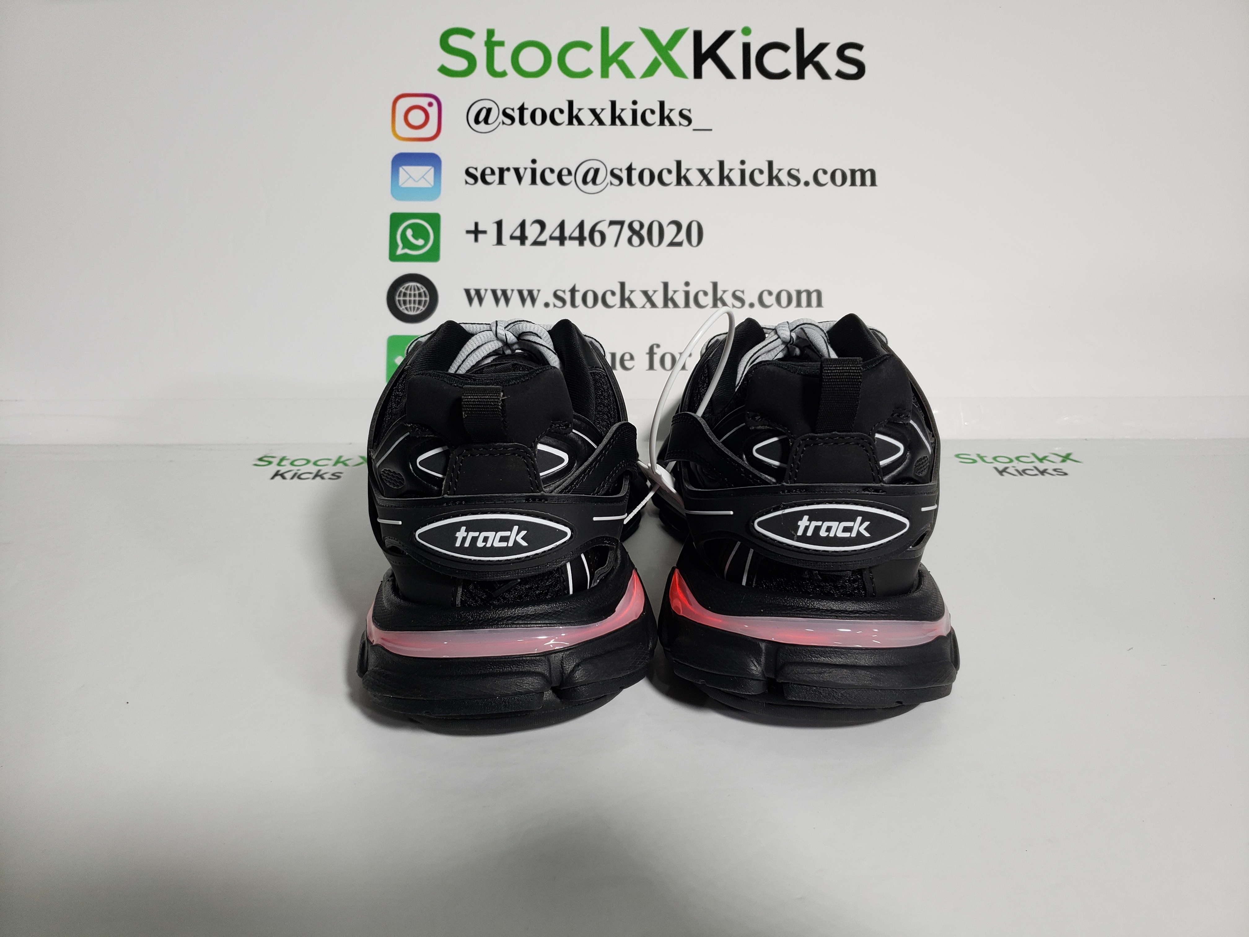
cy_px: 468
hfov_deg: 67.3
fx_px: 938
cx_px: 624
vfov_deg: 53.1
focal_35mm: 26
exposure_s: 1/209
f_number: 1.5
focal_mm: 4.3
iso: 50
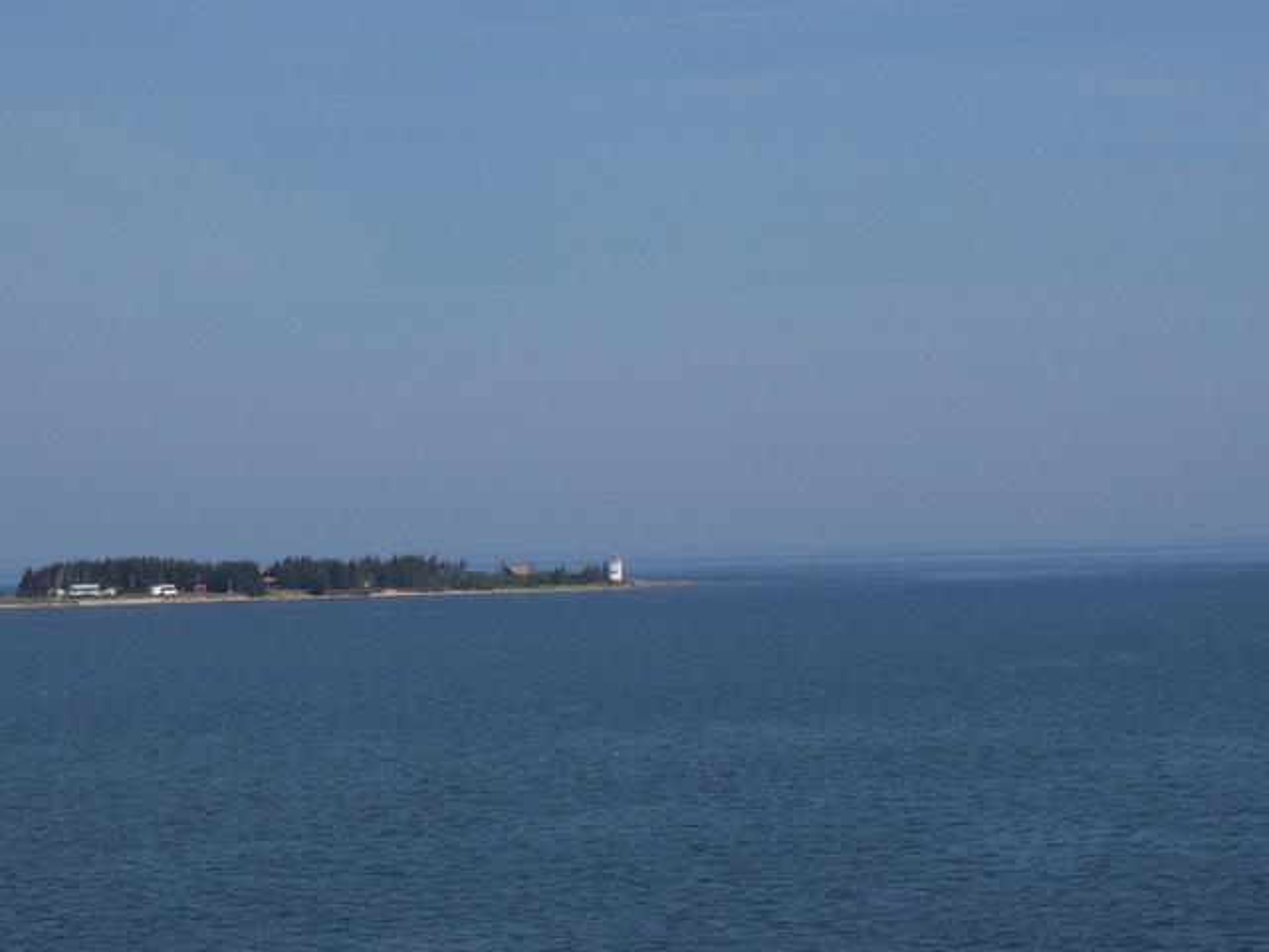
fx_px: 4069
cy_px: 476
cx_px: 634
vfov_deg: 13.3
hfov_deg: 17.7
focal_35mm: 111
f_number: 9.5
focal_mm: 16.8
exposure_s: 1/350
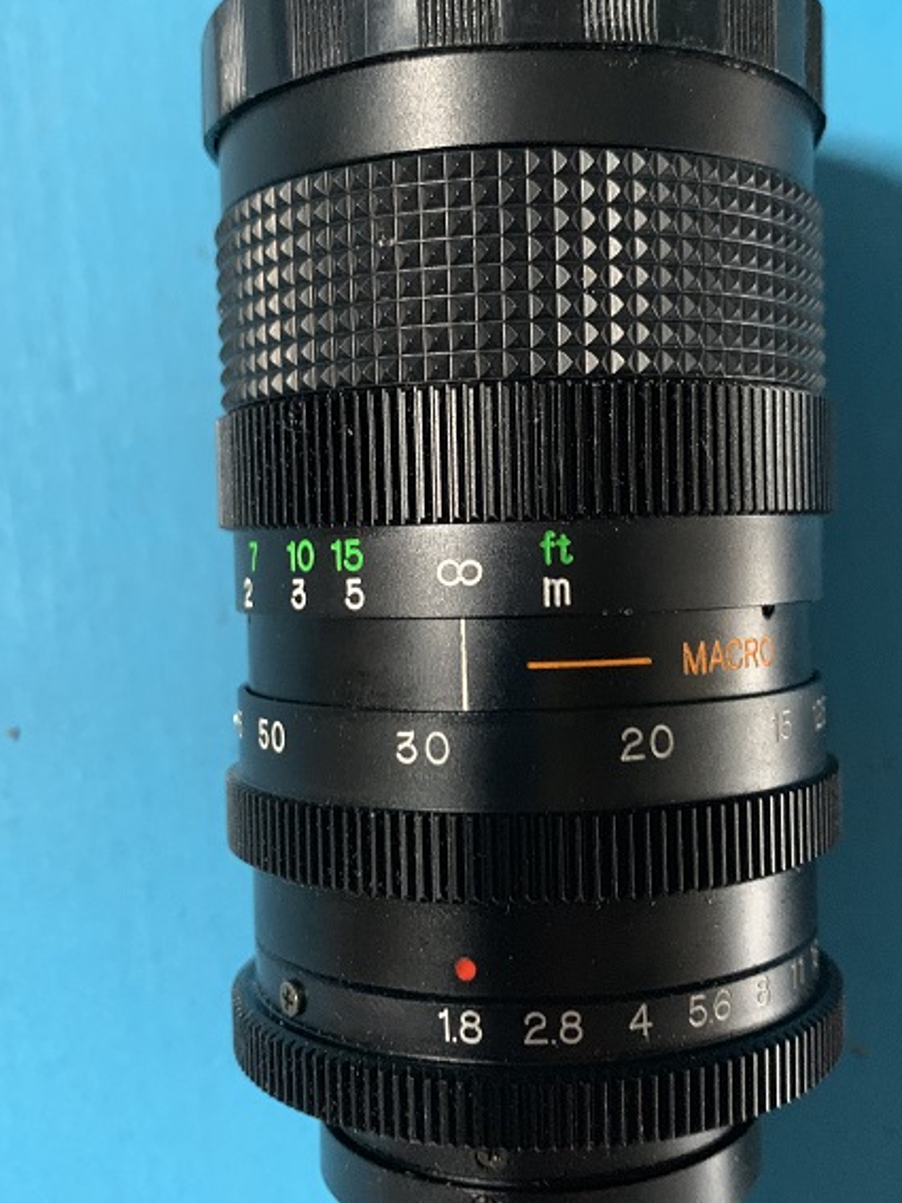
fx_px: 1286
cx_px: 470
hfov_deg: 38.6
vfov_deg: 50.1
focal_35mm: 37
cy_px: 587
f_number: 1.8
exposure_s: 1/30
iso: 640
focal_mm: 4.25
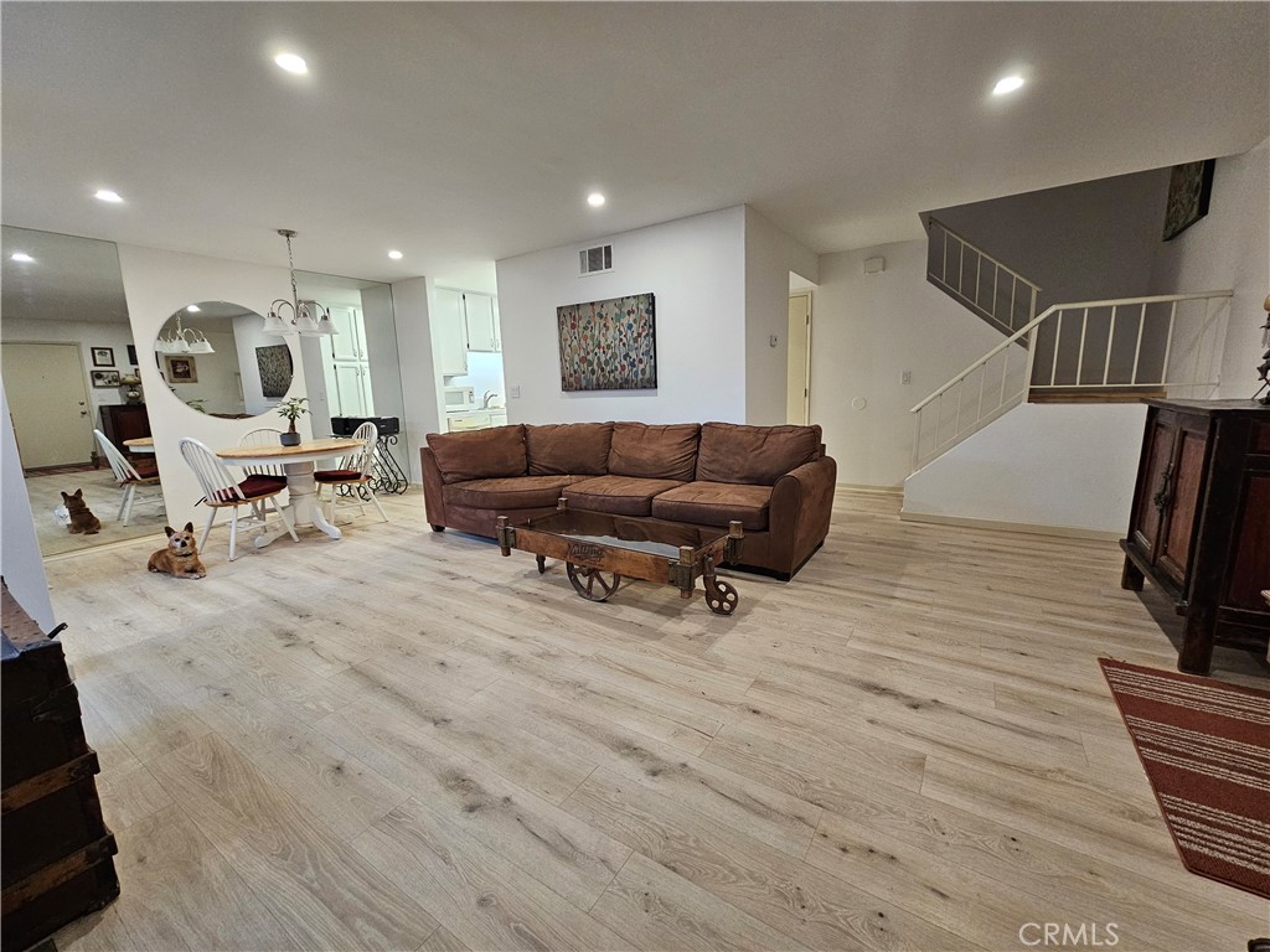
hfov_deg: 106.2
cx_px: 635
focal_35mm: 13
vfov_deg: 89.9
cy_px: 476
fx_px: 477
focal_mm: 2.2
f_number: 2.2
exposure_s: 1/60
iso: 320
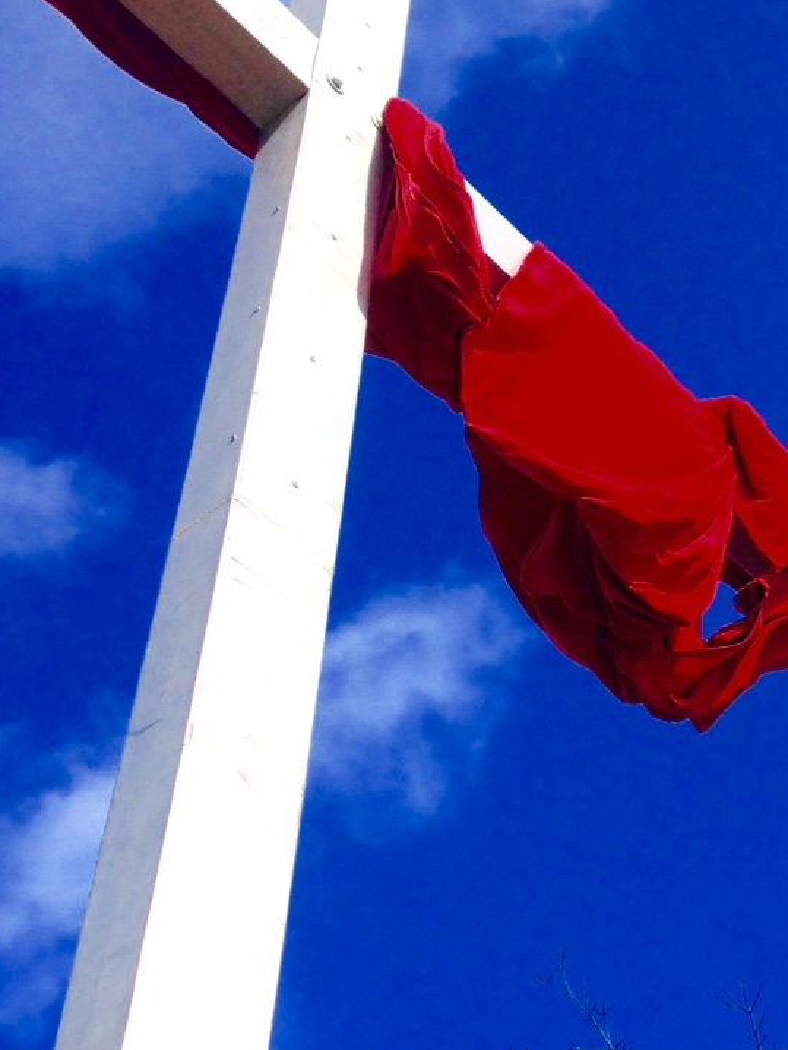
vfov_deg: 25.9
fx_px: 2275
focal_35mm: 75
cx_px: 877
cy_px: 626
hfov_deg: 18.8
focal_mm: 4.12
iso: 50
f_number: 2.4
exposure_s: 1/1595
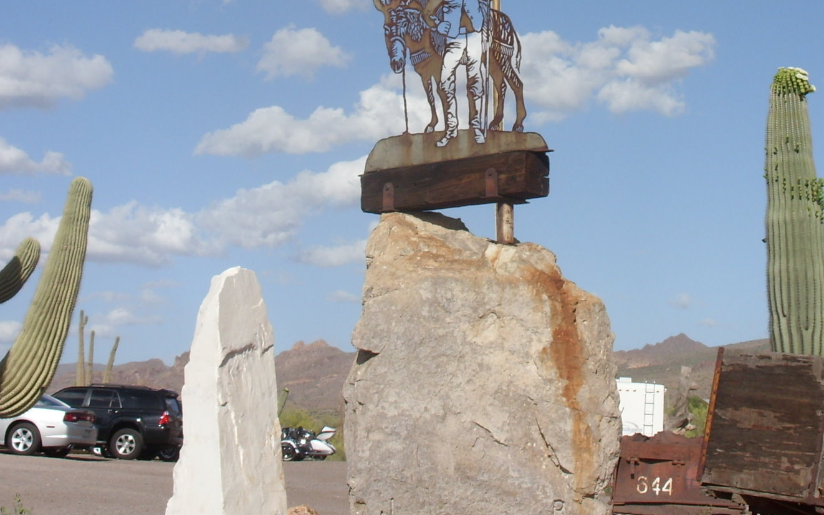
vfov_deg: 16.2
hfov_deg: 26.1
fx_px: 1774
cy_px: 2
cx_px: 459
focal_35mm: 79
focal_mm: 6.3
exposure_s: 1/620
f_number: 4.9
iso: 50
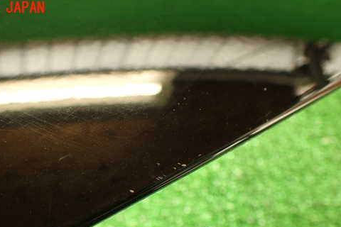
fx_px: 369
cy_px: 159
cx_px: 129
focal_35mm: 39
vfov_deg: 33.8
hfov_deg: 49.1
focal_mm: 5.4
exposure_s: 1/40
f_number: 2.3
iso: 200
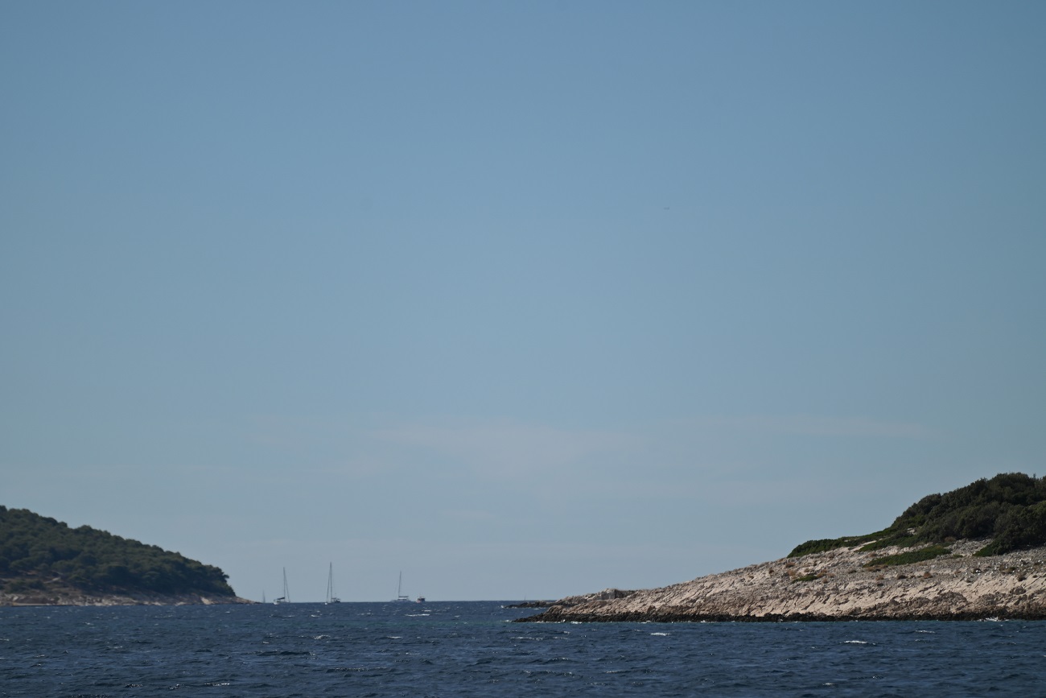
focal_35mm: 300
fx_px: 8717
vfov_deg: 4.6
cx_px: 523
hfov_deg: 6.9
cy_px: 349
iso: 100
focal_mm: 300
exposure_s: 1/1000
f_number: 5.6
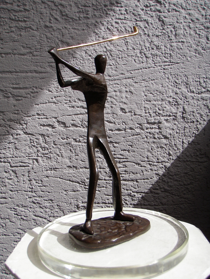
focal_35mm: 38
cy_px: 140
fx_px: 307
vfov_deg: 49.0
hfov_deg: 37.7
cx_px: 105
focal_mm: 6.7
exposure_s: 1/640
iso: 80
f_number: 3.5
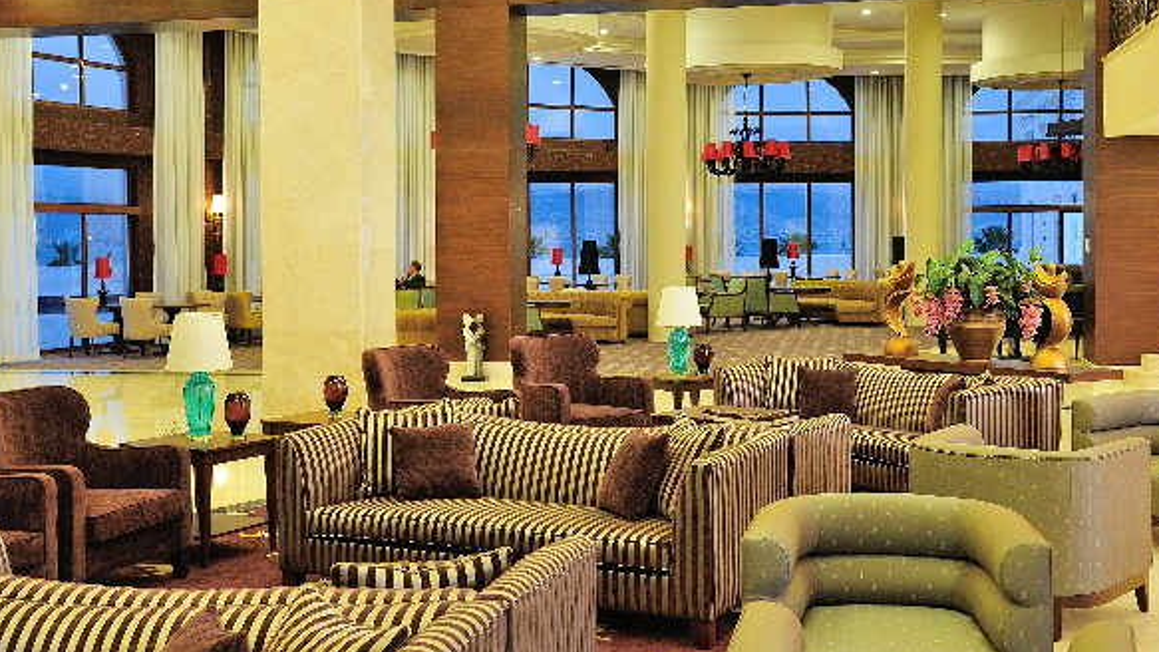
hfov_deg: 44.6
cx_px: 584
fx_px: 1414
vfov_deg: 25.9
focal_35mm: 46
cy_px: 280
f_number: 5
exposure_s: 1/5
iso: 200
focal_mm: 32
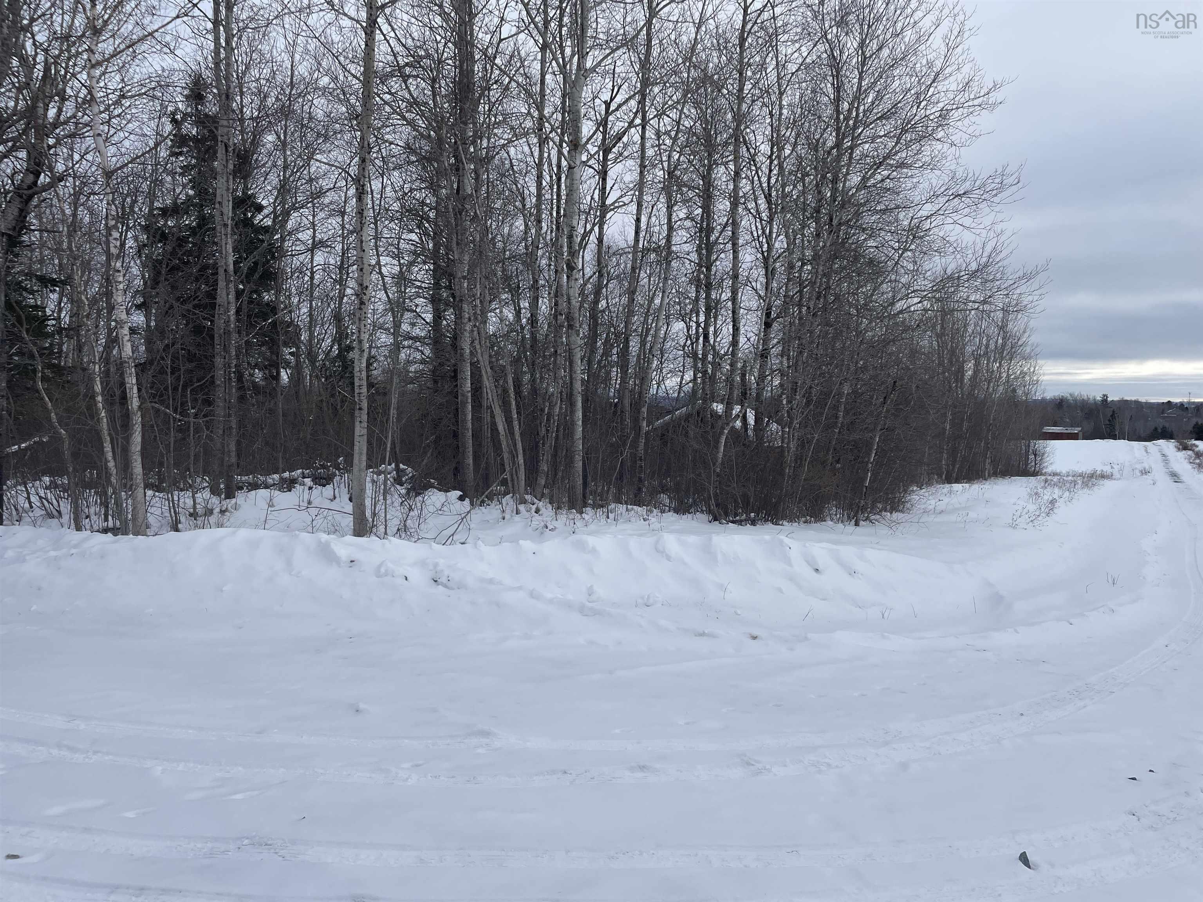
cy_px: 451
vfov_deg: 53.1
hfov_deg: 67.3
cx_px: 602
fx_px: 904
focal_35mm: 26
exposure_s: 1/2053
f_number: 1.6
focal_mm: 4.2
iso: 32
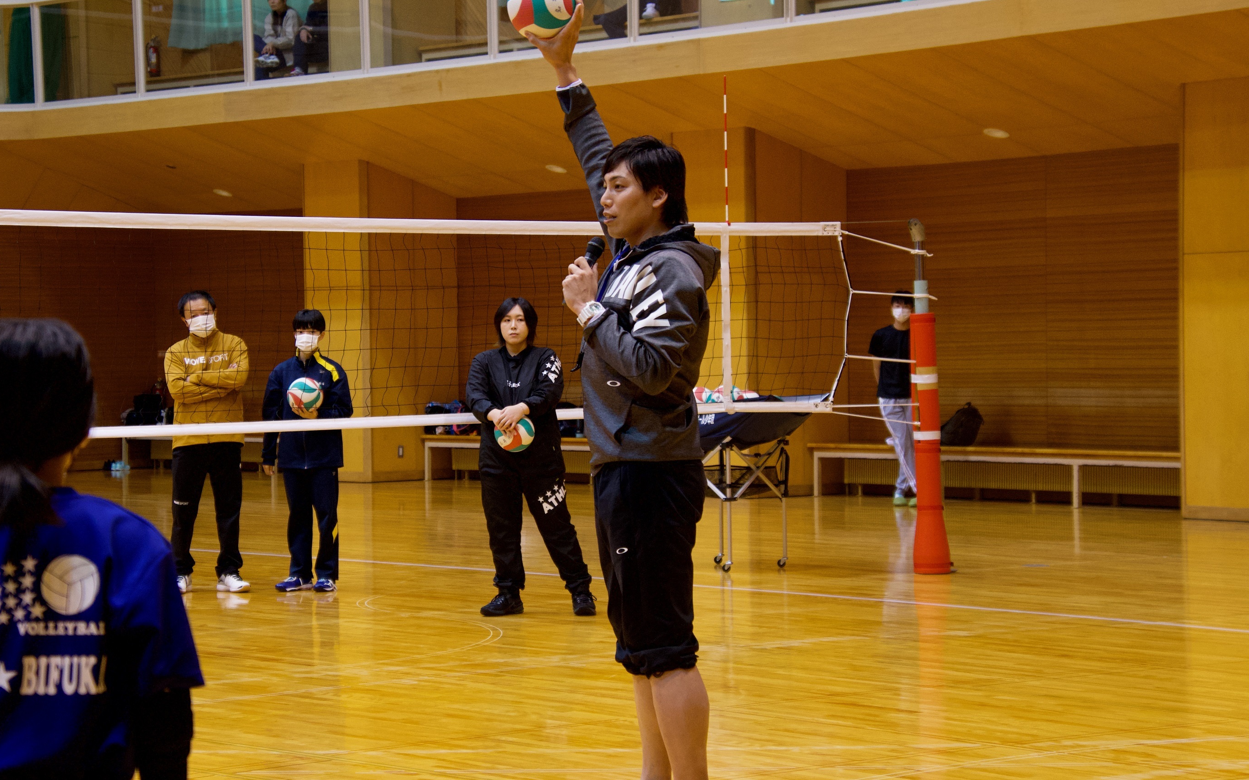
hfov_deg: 22.3
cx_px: 574
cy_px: 374
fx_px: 3166
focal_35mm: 93
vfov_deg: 14.1
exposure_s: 1/80
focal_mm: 55
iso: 1000
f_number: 4.5
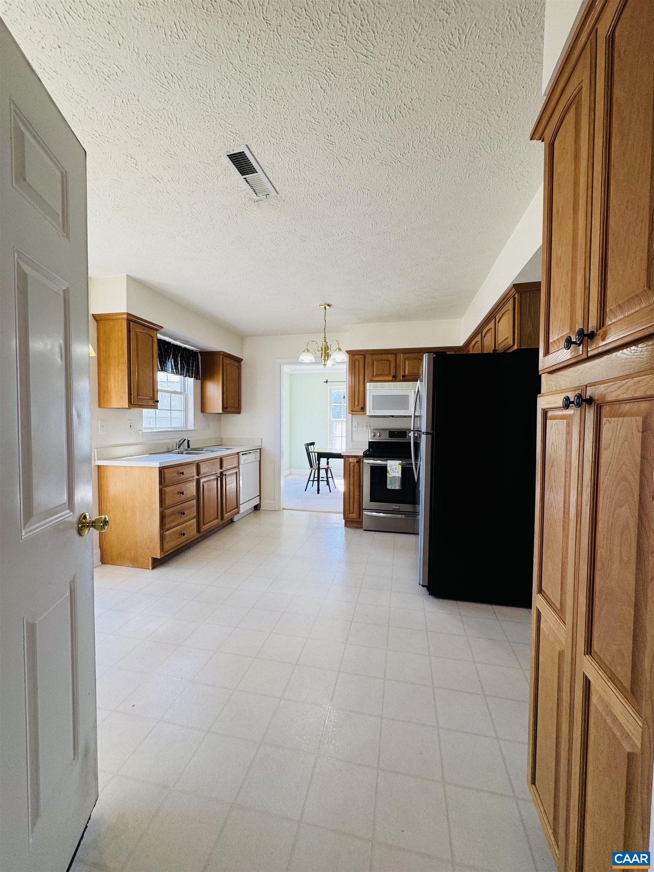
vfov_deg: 102.1
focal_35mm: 14
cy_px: 436
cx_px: 327
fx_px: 353
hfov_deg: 85.7
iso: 80
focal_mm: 2.22
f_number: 2.2
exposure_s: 1/120
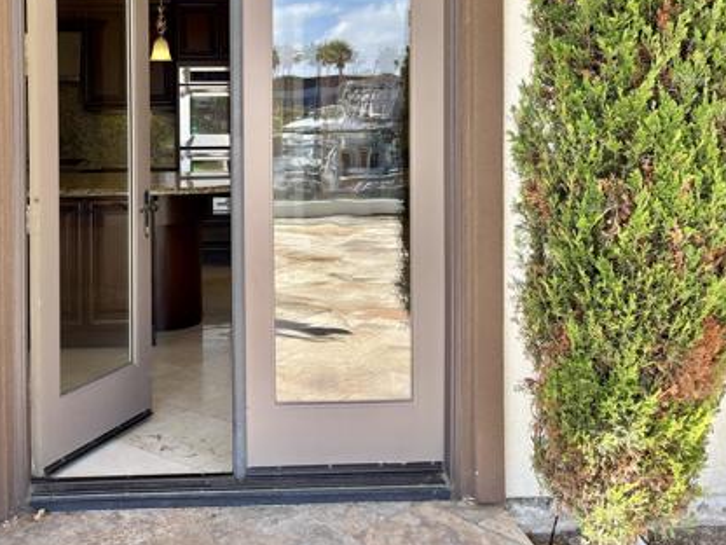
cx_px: 199
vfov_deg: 35.3
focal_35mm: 40
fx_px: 839
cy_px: 143
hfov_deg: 45.5
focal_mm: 5.96
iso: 50
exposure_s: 1/486
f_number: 1.6
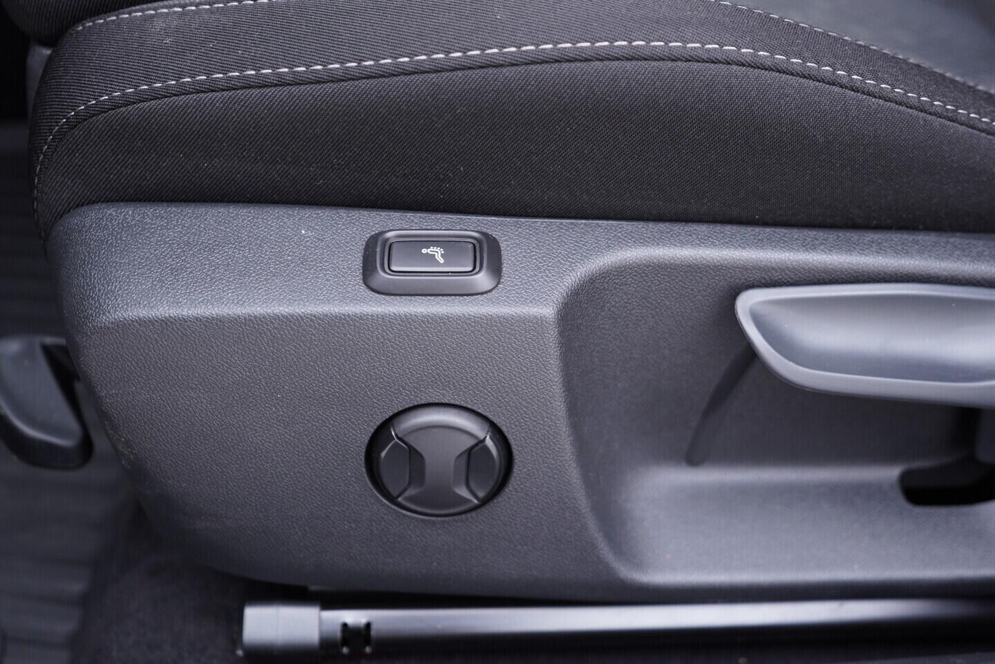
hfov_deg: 53.1
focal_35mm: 36
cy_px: 332
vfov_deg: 36.9
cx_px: 498
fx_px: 995
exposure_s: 1/40
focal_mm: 24
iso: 400
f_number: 2.8
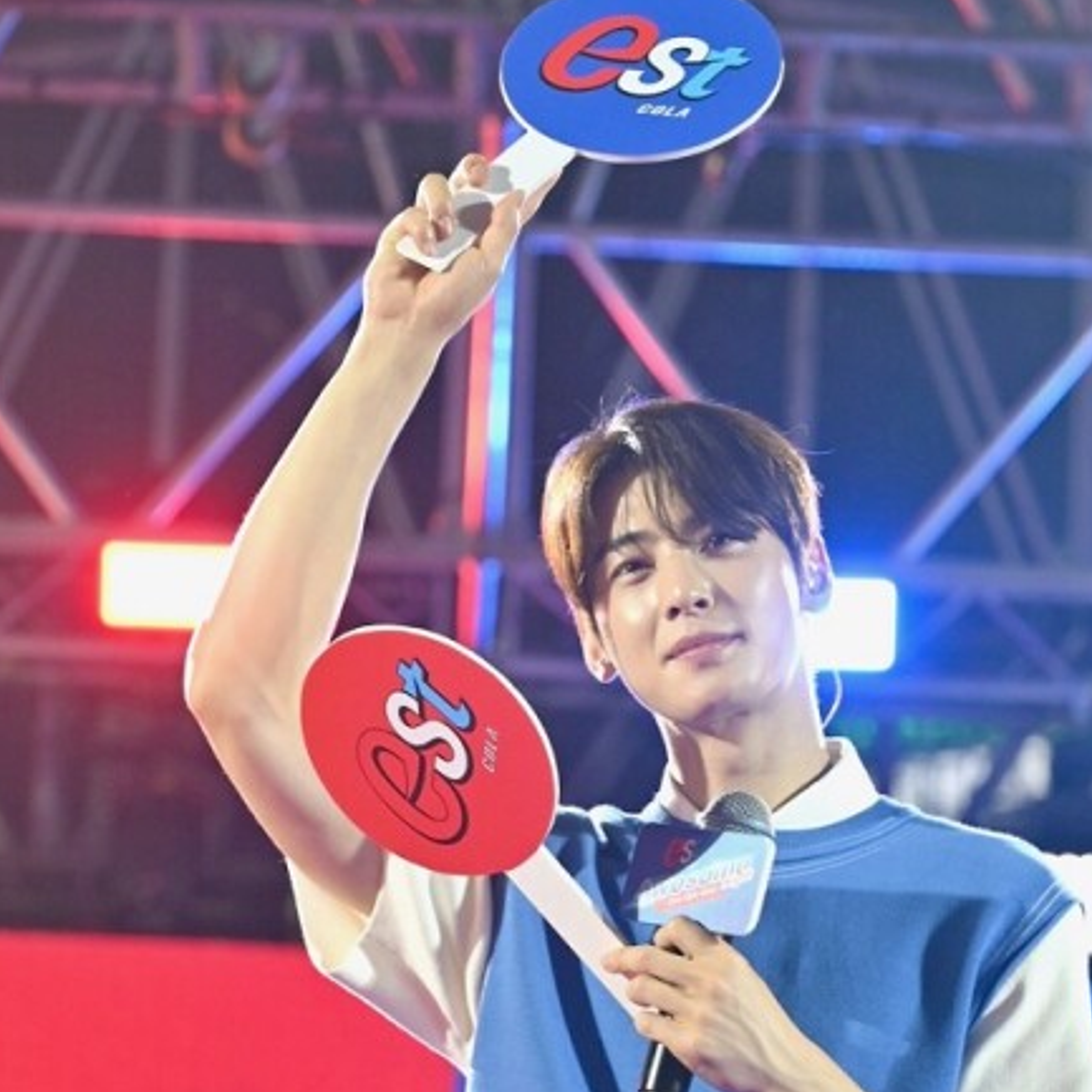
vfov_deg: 7.2
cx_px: 549
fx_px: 8601
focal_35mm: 241
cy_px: 1142
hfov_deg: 7.3
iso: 640
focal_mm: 120
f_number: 5
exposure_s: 1/125
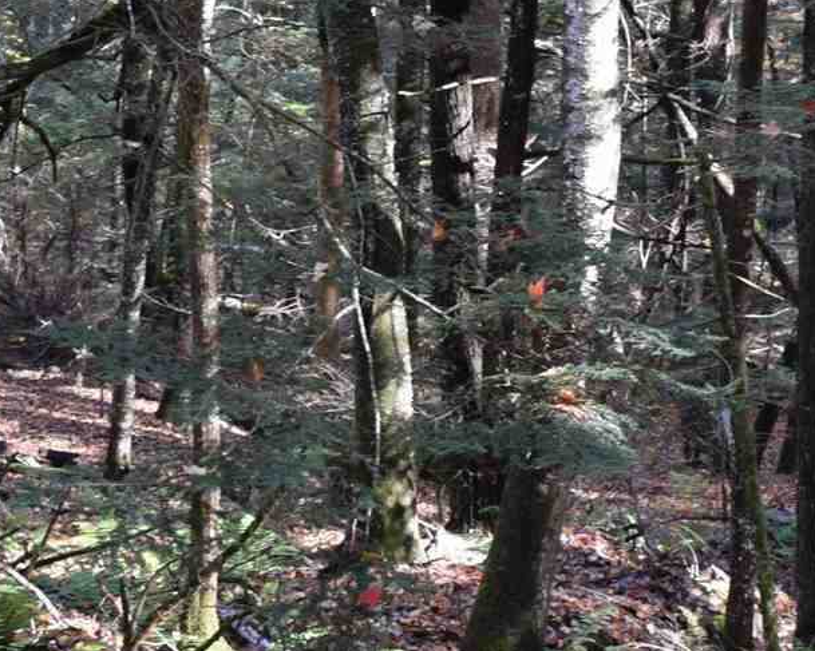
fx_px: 3425
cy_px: 166
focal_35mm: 142
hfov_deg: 13.6
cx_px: 306
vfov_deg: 10.8
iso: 400
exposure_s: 1/80
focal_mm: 20
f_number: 4.5
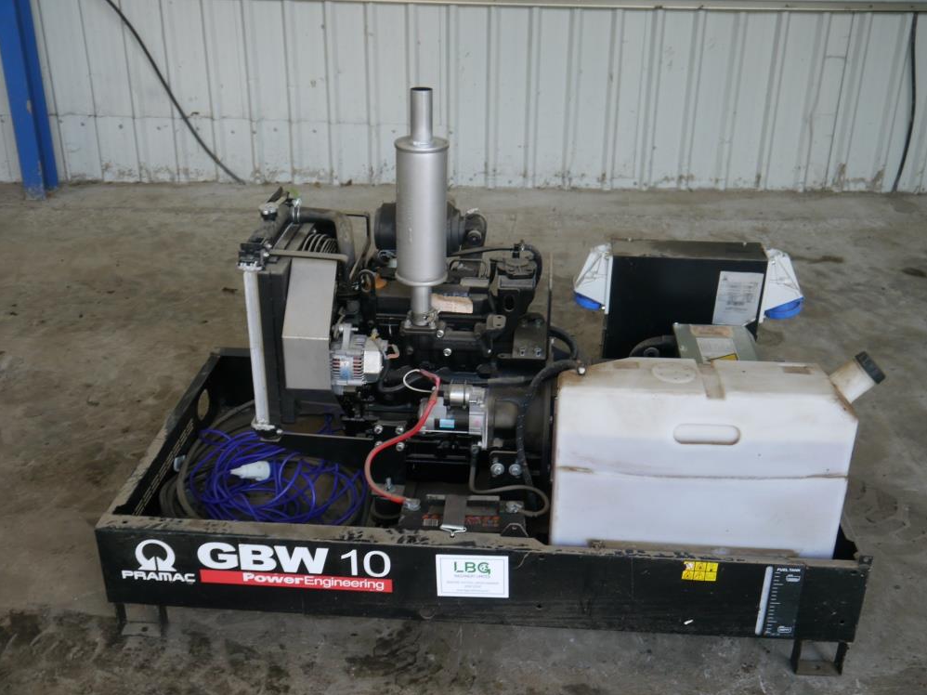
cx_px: 473
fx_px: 1044
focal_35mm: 39
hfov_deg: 47.9
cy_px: 356
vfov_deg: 36.8
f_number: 4.1
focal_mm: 19
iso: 200
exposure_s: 1/60
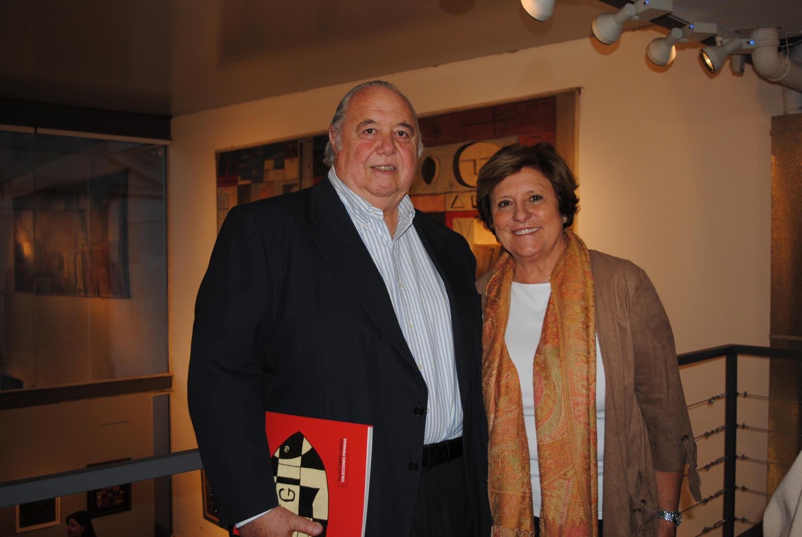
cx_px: 401
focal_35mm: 36
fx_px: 803
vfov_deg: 37.0
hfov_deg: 53.1
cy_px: 268
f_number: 4
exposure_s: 1/60
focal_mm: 24
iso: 200
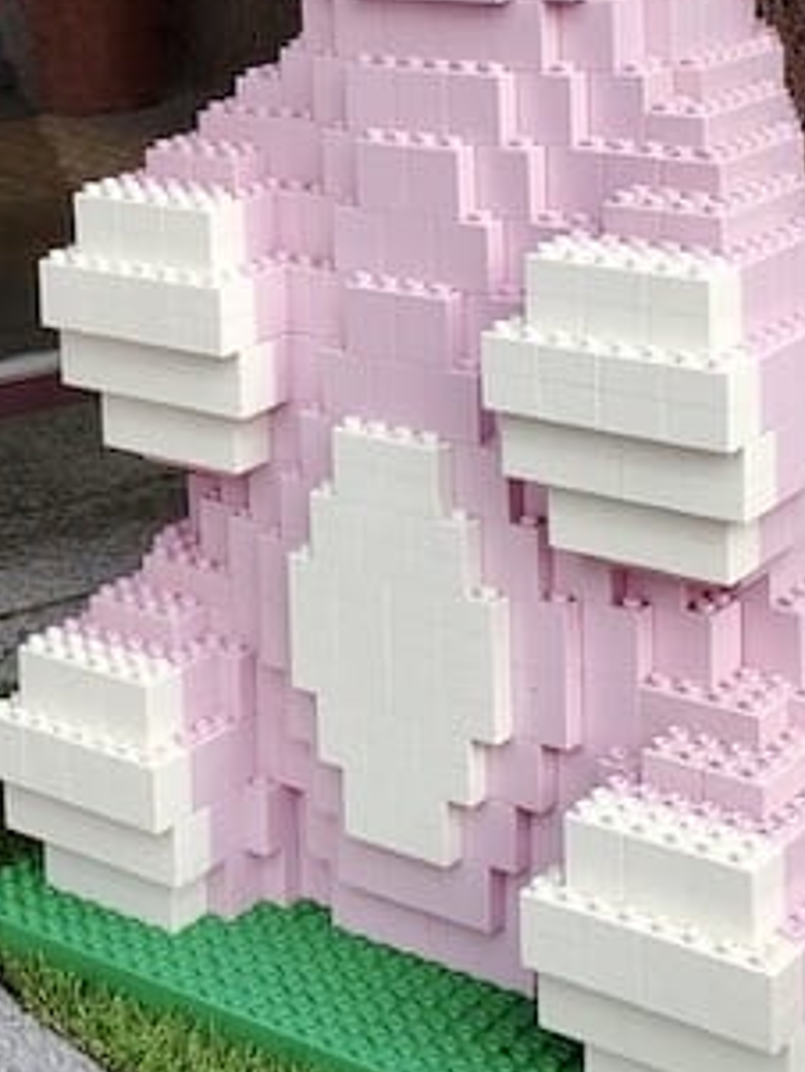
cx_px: -46
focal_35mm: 69
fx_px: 2138
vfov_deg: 26.3
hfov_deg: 20.5
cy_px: -53
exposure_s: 1/120
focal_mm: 4.3
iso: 80
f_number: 2.4
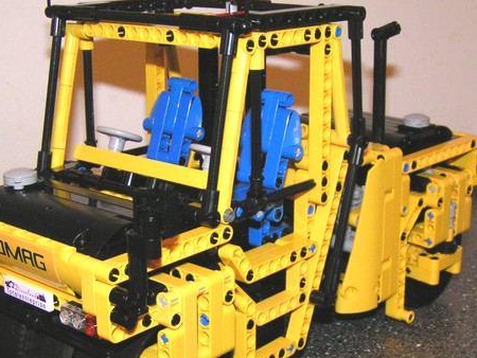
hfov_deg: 35.5
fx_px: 745
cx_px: 208
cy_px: 212
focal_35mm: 54
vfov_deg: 27.0
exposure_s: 1/40
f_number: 2.8
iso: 200
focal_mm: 5.8
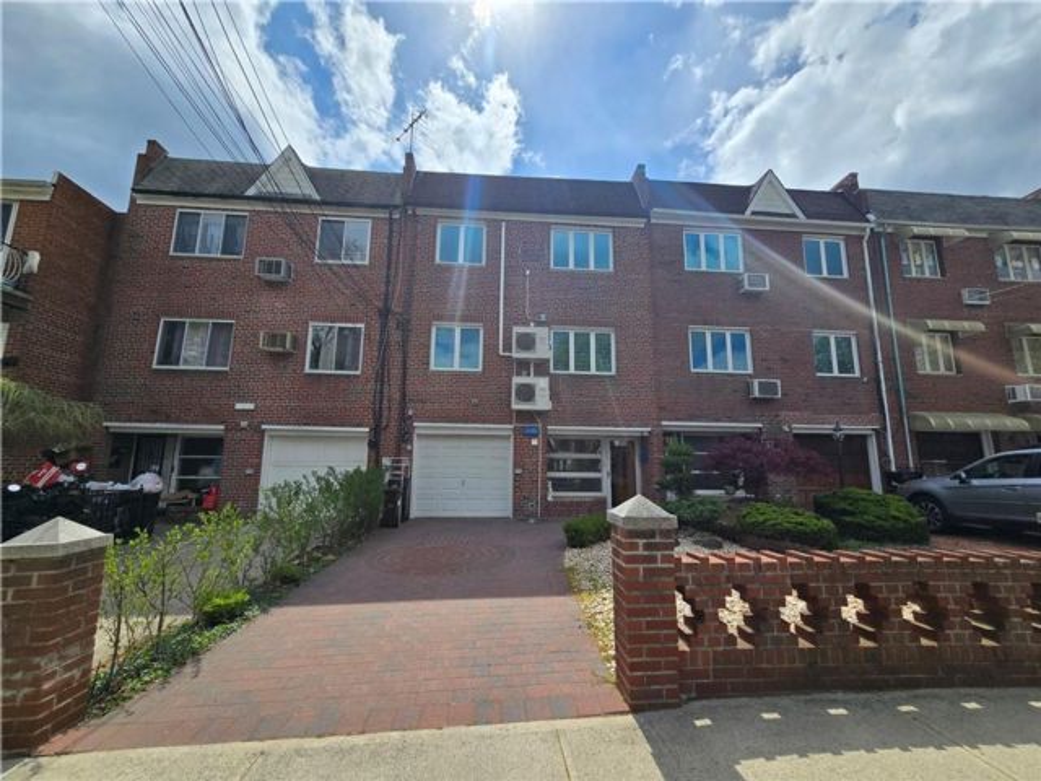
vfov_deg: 89.9
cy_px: 390
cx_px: 520
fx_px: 391
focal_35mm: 13
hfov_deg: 106.2
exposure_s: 1/5075
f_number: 2.2
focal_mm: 2.2
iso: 50
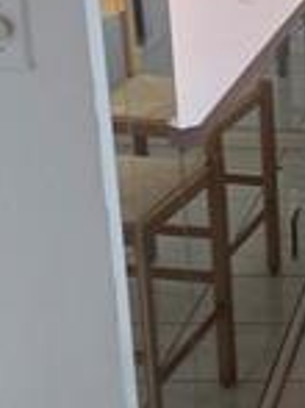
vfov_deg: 20.8
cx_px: 596
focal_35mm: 94
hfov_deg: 13.6
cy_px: 133
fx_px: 1106
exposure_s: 1/120
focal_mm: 6.25
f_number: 1.7
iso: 320
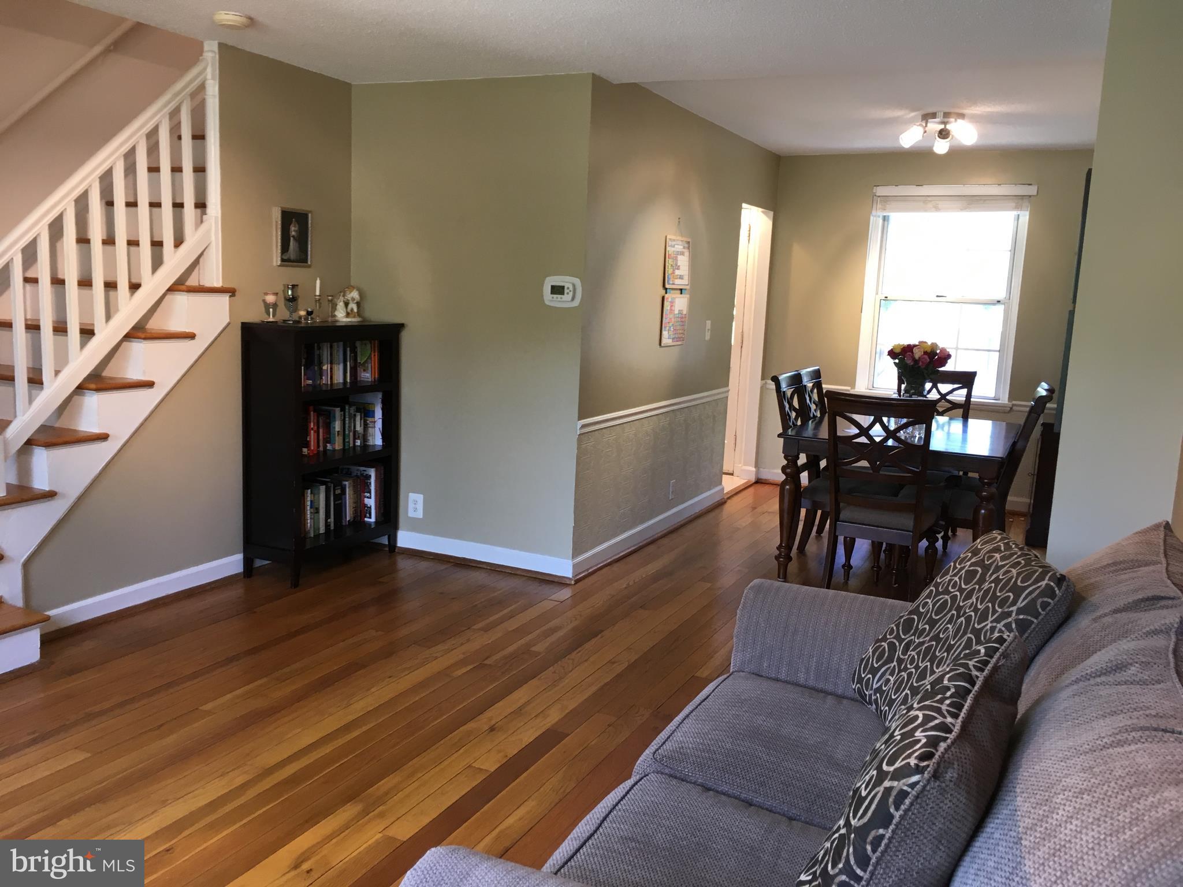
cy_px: 444
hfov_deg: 61.7
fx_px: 991
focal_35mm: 29
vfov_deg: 48.2
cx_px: 592
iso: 80
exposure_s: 1/30
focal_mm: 4.15
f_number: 2.2
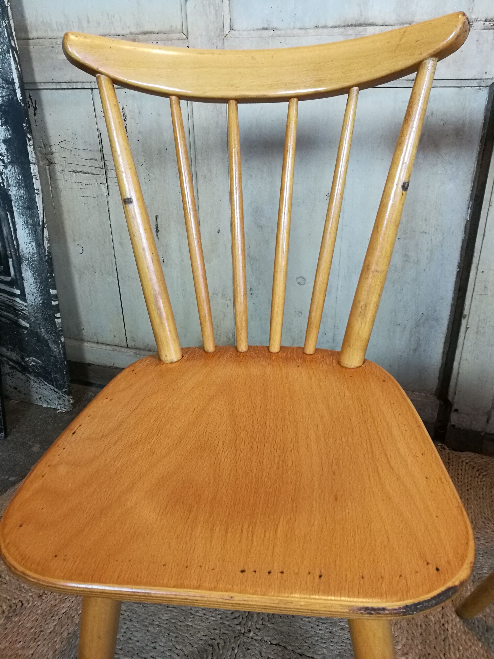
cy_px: 330
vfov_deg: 65.3
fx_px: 514
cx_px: 247
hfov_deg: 51.4
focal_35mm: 27
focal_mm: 4.5
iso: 400
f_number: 2.2
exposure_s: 1/33.3
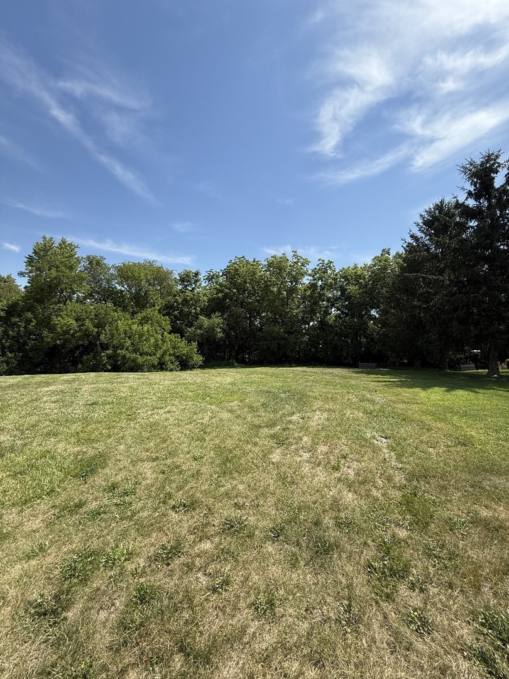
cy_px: 340
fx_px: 274
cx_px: 254
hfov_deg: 85.7
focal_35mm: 14
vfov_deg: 102.1
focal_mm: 2.22
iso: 50
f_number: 2.2
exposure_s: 1/1497
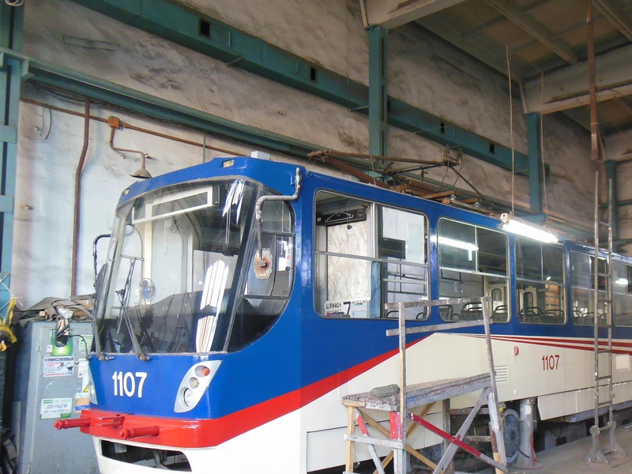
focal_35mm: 32
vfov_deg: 44.1
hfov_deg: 56.1
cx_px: 396
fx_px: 584
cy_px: 269
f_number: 3.2
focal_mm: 4.5
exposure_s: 1/20
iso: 400
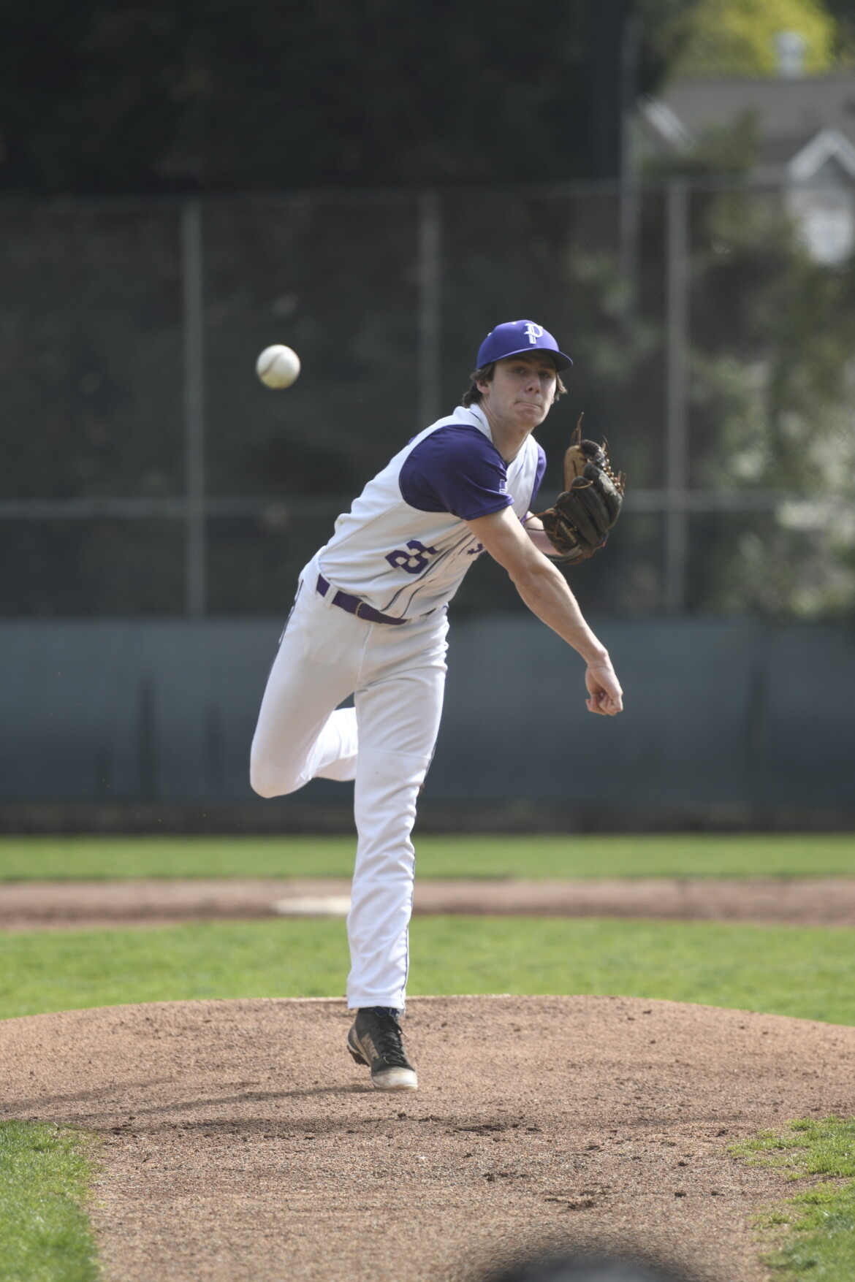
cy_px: 641
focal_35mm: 300
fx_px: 10687
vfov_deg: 6.9
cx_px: 428
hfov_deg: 4.6
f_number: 3.2
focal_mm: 200
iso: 100
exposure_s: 1/800
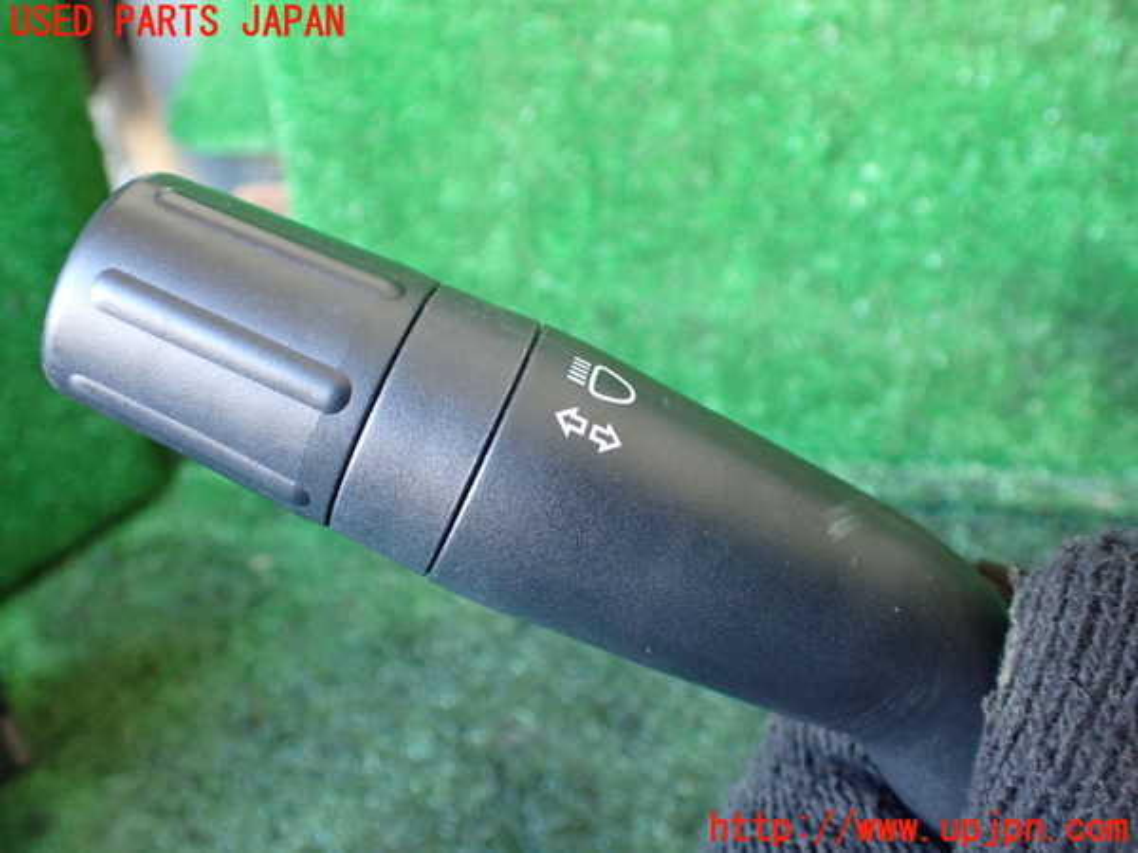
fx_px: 986
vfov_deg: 46.8
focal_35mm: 30
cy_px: 426
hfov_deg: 60.0
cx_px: 569
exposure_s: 1/60
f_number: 2.3
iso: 800
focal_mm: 5.4
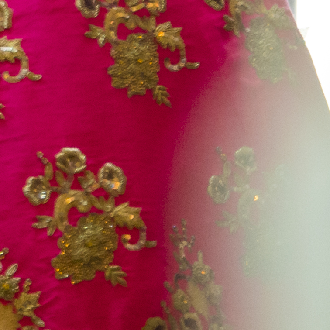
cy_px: -110
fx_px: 11670
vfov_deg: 1.6
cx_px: -529
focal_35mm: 1082
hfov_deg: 1.6
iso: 1250
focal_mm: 160
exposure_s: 1/125
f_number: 3.2
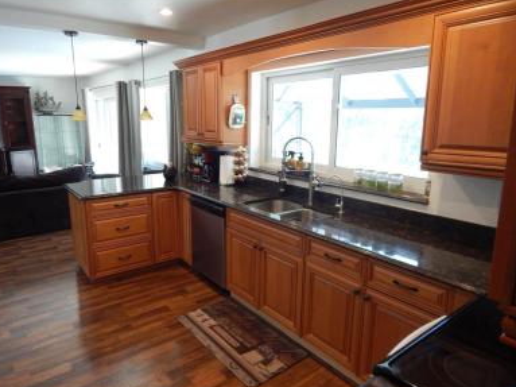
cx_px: 248
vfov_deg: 58.9
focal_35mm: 23
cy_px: 194
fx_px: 343
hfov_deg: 73.9
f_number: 3
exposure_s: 1/30
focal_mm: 4
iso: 280
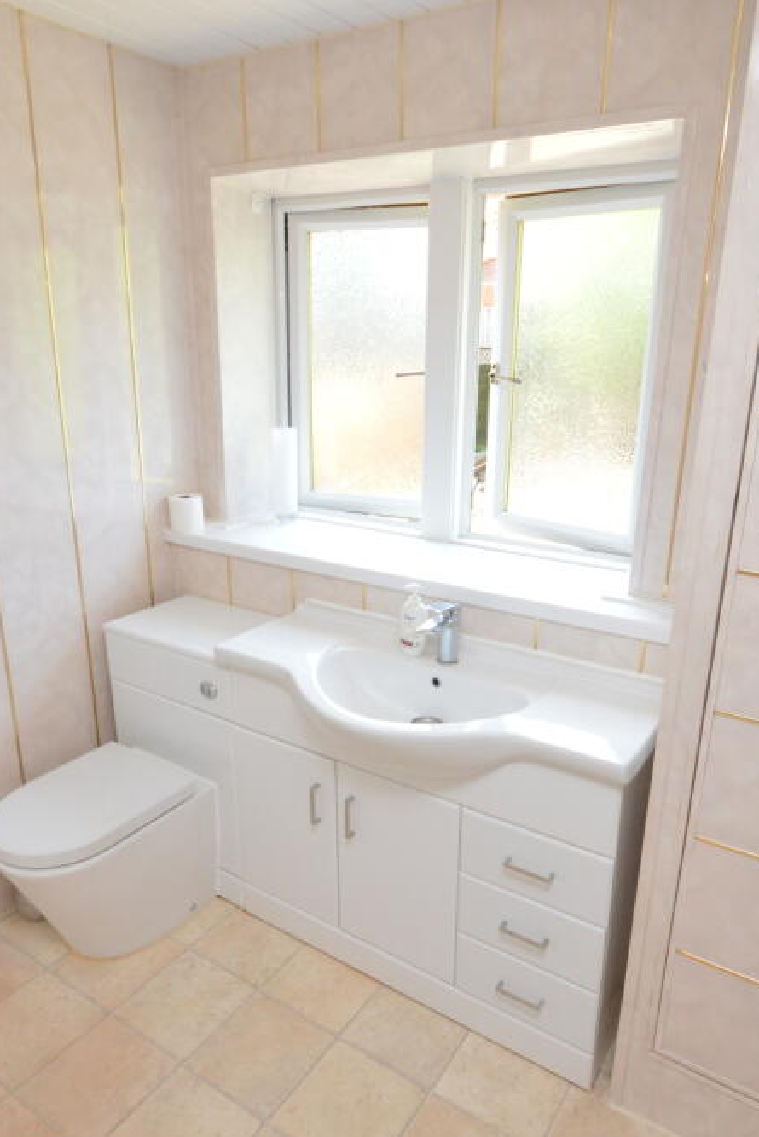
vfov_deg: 76.1
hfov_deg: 55.1
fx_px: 727
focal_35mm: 23
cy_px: 579
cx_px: 389
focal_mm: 10
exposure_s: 1/80
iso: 800
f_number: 7.1
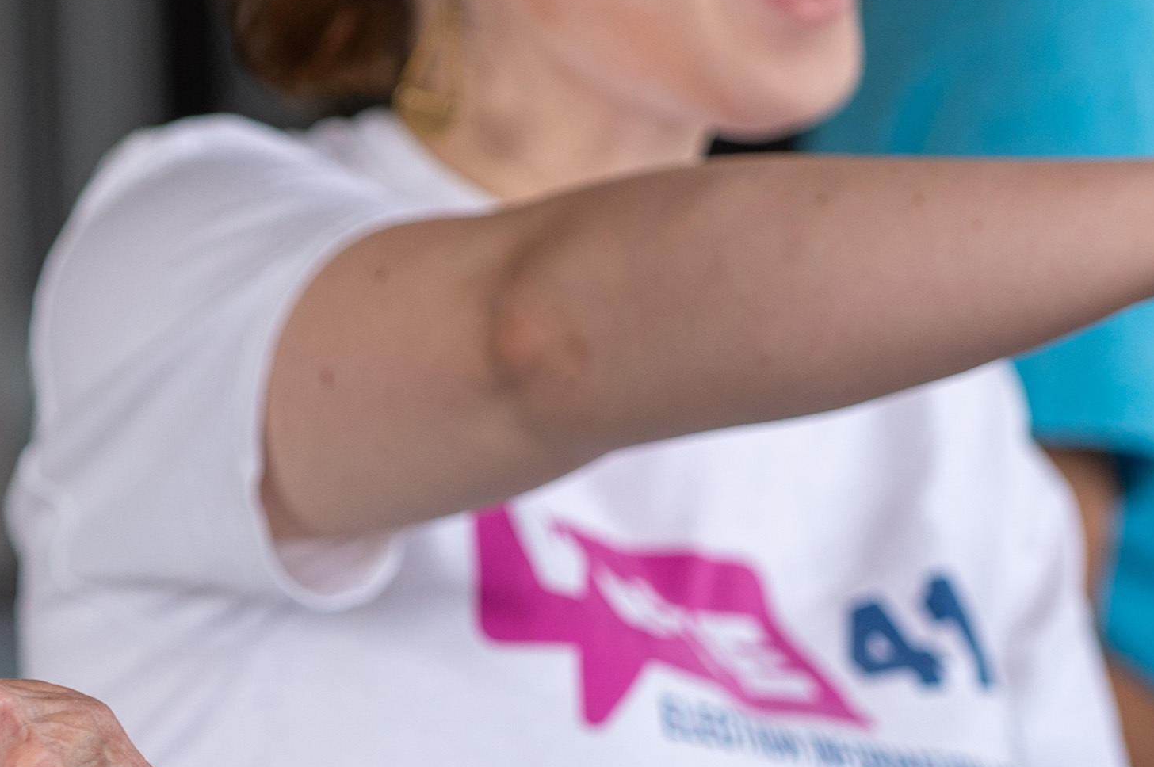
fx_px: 15437
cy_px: 555
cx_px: 74
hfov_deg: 4.3
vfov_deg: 2.8
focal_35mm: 482
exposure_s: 1/500
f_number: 3.2
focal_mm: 116
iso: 200
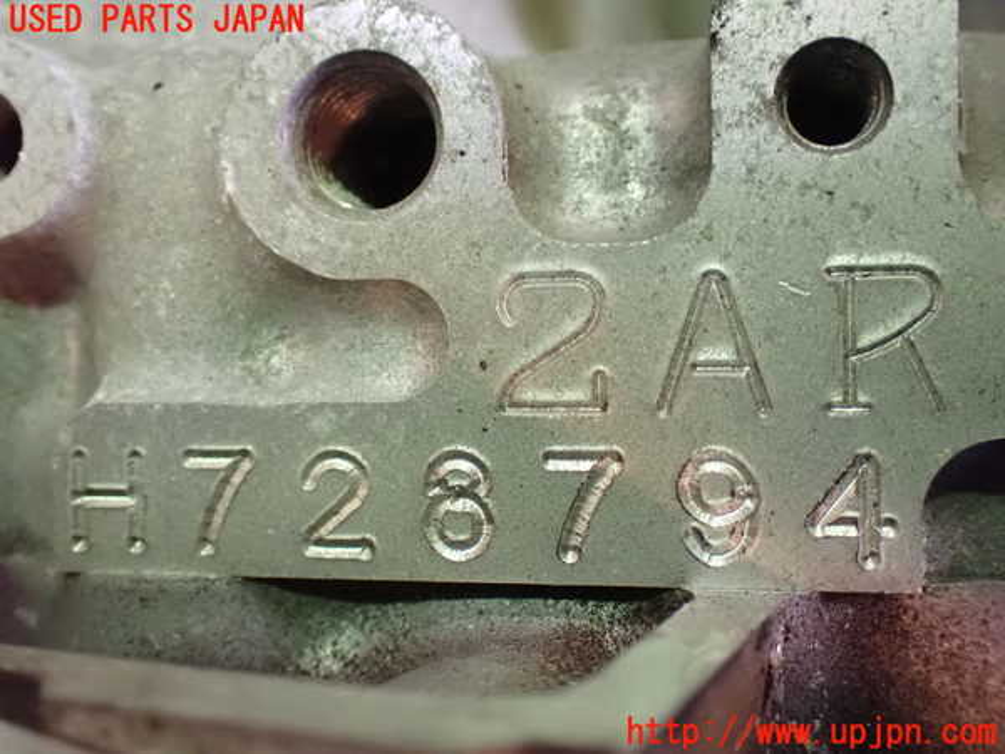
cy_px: 377
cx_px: 502
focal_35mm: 41
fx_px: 1190
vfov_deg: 35.1
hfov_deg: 45.8
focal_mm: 7.31
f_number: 2.8
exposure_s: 1/20
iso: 1600
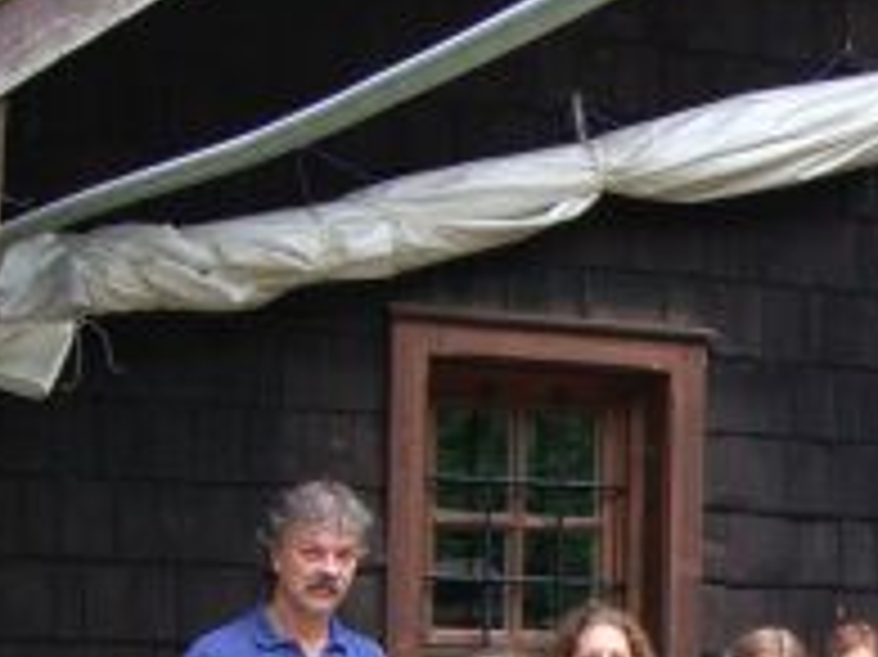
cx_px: 959
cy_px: 738
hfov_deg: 16.4
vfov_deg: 12.4
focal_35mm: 117
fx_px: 2966
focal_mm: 7.9
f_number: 2.8
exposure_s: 1/125
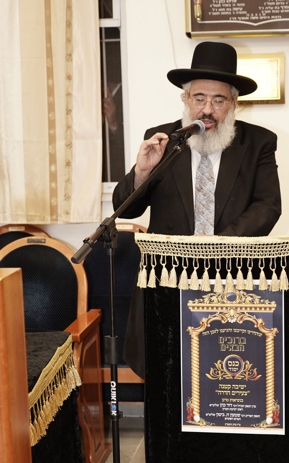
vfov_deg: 27.8
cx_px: 207
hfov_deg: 17.5
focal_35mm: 74
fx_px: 933
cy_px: 249
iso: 1250
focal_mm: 54
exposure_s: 1/125
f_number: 4.5
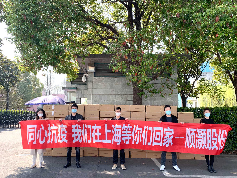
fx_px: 178
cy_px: 89
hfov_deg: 67.3
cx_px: 118
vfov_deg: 53.1
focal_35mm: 26
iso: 25
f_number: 1.8
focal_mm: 4.25
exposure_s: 1/350
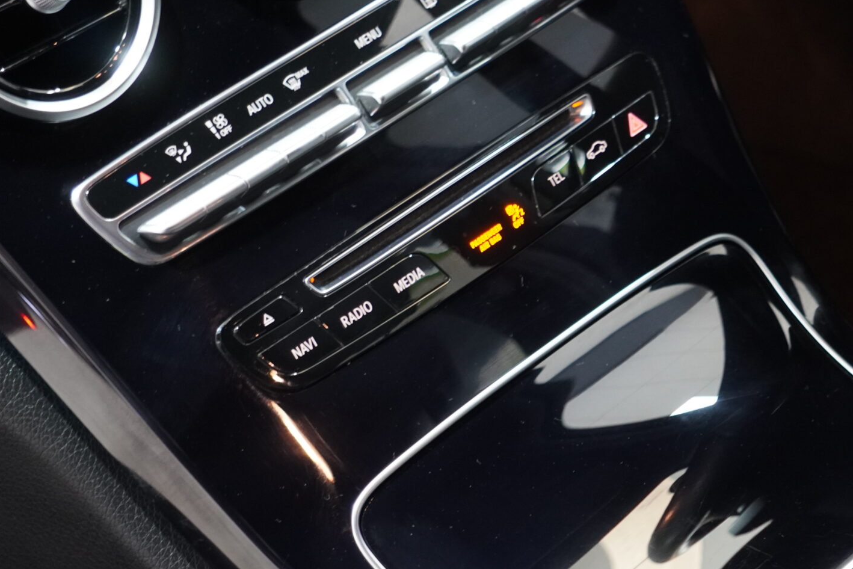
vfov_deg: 9.2
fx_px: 3529
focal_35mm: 149
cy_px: 373
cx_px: 766
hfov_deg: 13.7
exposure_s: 1/8
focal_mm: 55
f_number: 4.5
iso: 1250
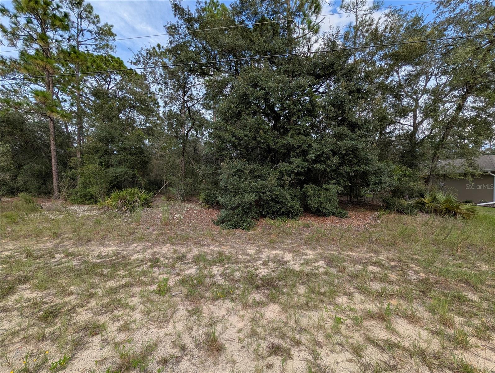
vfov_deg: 94.6
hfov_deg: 110.5
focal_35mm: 12
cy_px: 186
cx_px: 248
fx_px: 172
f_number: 1.7
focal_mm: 2.02
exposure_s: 1/1300
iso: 53
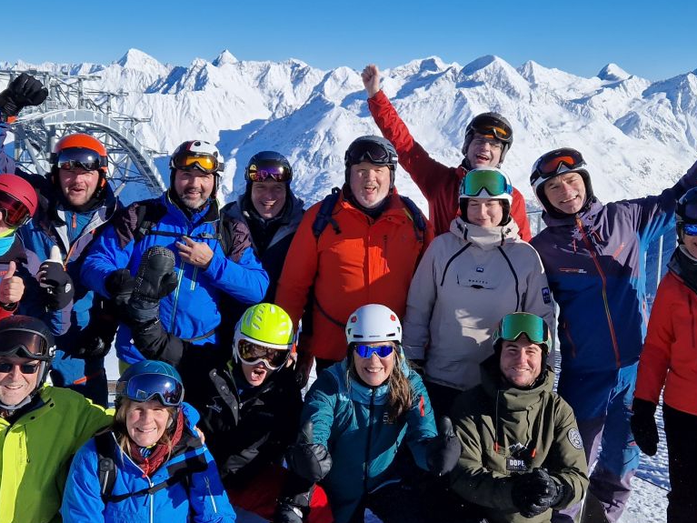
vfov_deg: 32.2
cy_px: 244
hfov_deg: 42.1
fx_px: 906
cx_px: 359
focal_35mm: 45
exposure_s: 1/3184
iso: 50
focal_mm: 5.4
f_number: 1.8
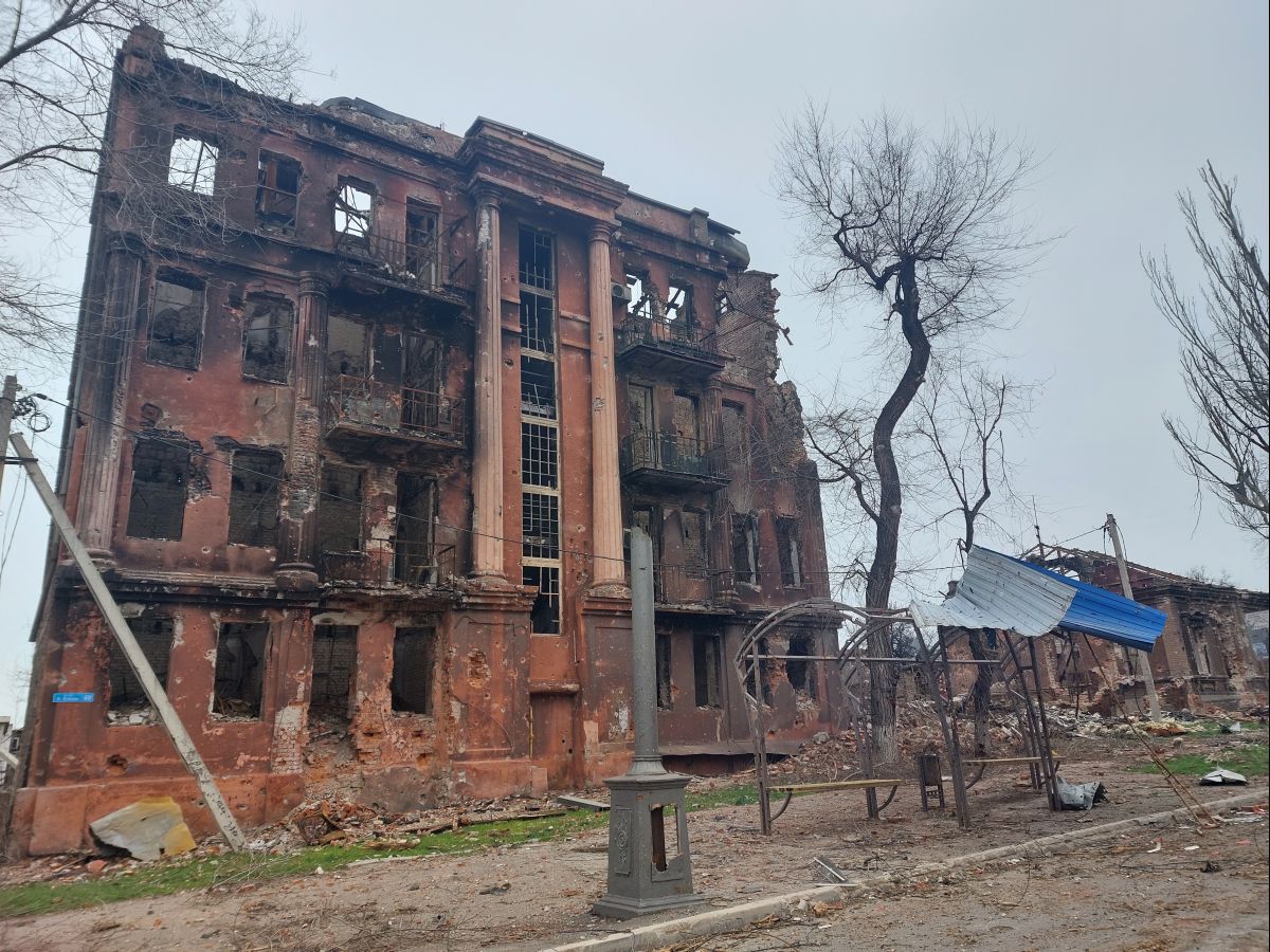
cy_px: 476
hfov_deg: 71.6
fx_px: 881
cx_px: 635
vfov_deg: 56.8
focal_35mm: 24
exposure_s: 1/727
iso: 25
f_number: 1.8
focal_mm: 5.23
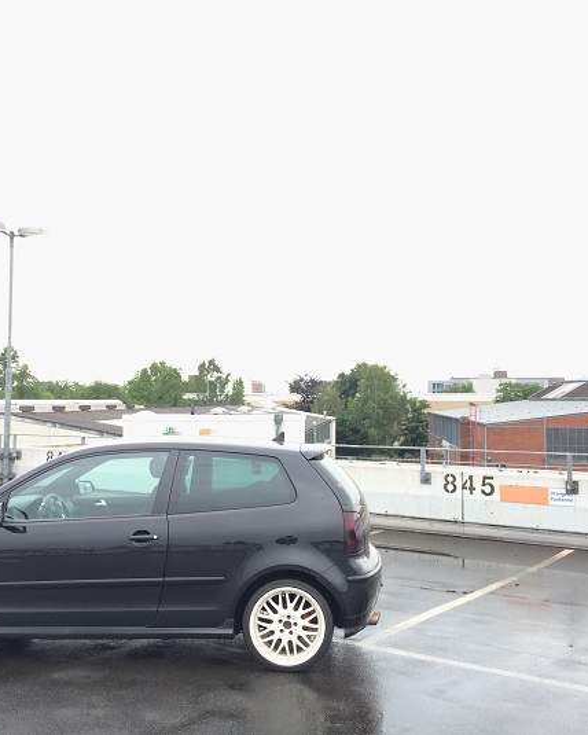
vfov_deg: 47.9
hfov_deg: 39.1
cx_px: 277
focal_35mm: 38
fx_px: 827
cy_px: 366
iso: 32
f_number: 2.2
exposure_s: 1/120
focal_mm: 4.15
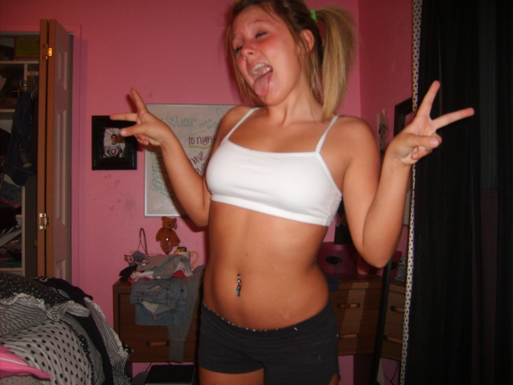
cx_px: 256
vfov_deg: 40.7
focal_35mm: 35
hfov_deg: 52.6
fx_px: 519
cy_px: 192
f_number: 2.8
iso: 100
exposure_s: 1/45
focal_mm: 5.8
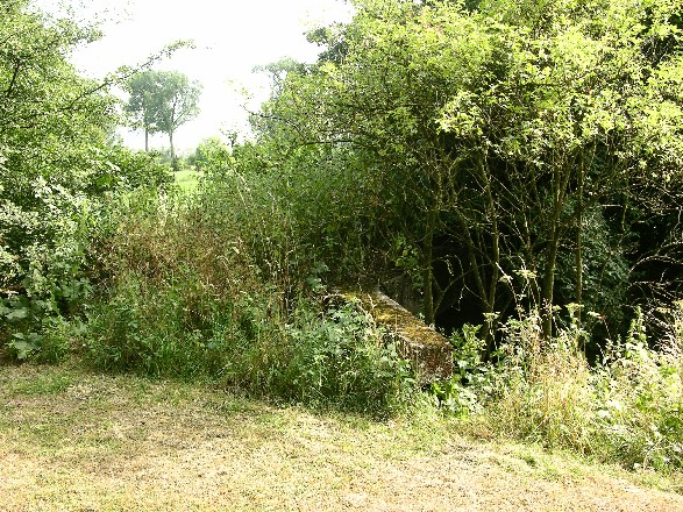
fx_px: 690
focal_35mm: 35
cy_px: 256
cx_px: 342
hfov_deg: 52.6
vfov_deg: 40.7
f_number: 5
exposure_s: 1/46.2
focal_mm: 8.9
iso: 50
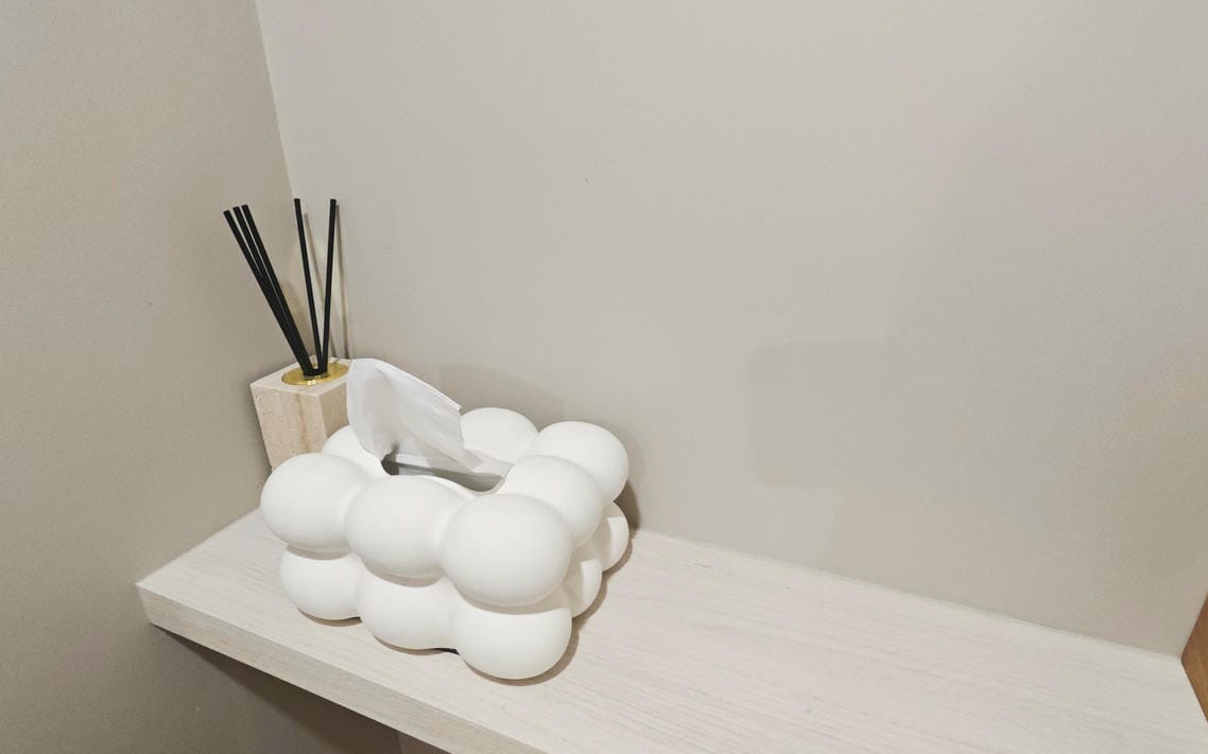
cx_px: 603
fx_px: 625
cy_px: 383
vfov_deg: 62.2
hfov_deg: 88.0
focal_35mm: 19
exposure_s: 1/100
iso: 500
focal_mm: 2.03
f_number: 1.8
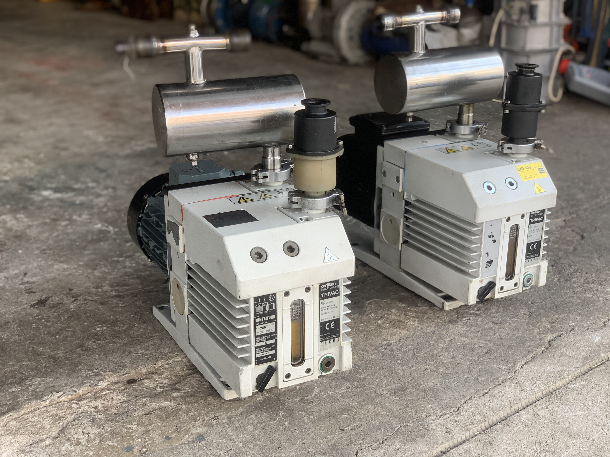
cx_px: 305
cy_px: 228
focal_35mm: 52
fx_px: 916
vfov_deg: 28.0
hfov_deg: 36.8
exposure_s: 1/122
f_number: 2.4
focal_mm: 6
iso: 32
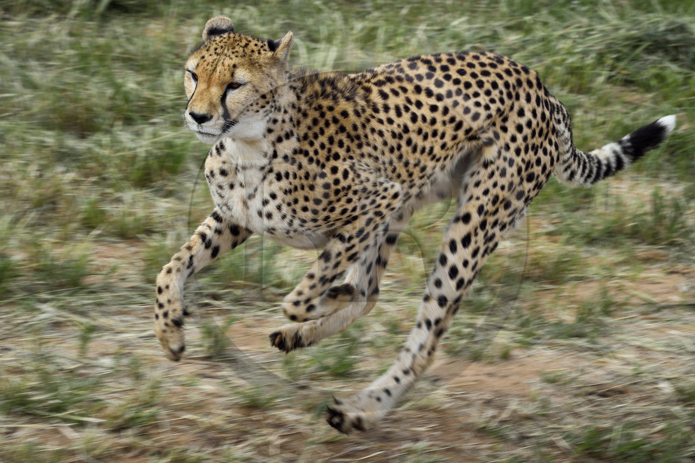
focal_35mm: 160
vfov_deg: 8.6
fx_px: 3088
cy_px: 232
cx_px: 348
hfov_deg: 12.8
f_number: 14
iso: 800
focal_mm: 160
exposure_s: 1/400
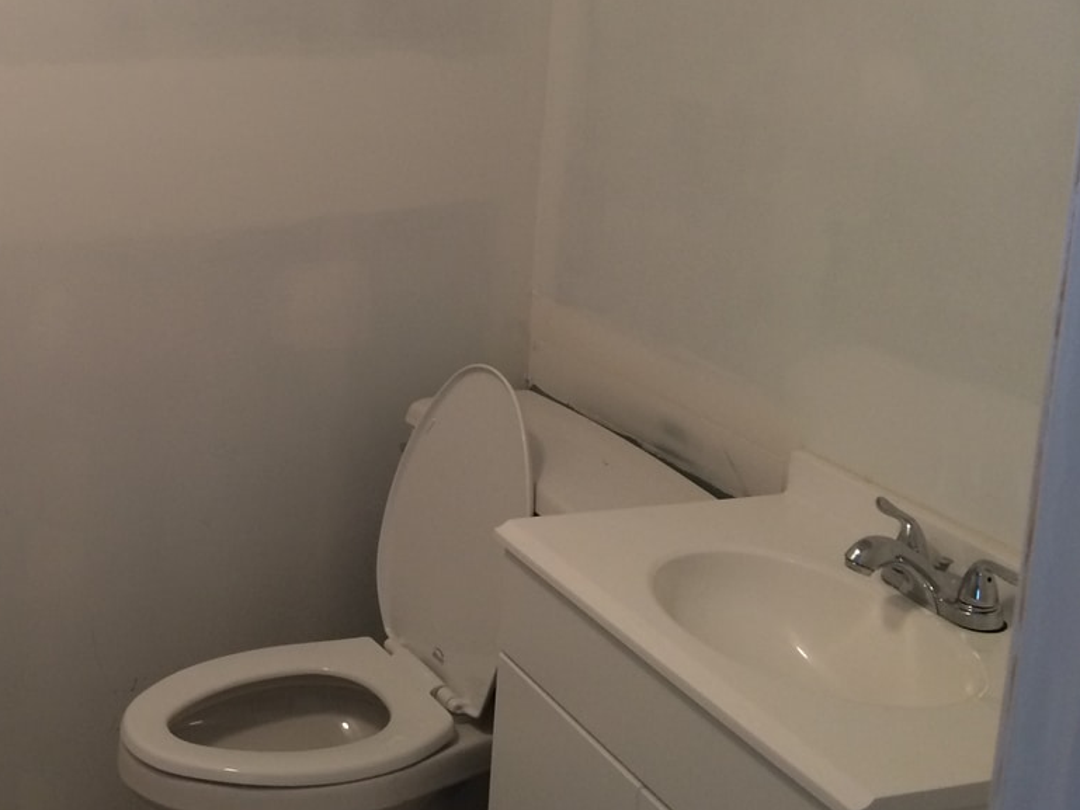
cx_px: 165
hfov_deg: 35.2
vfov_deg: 27.7
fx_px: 1623
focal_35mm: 52
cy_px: 222
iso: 125
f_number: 2.2
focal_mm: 4.12
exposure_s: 1/30
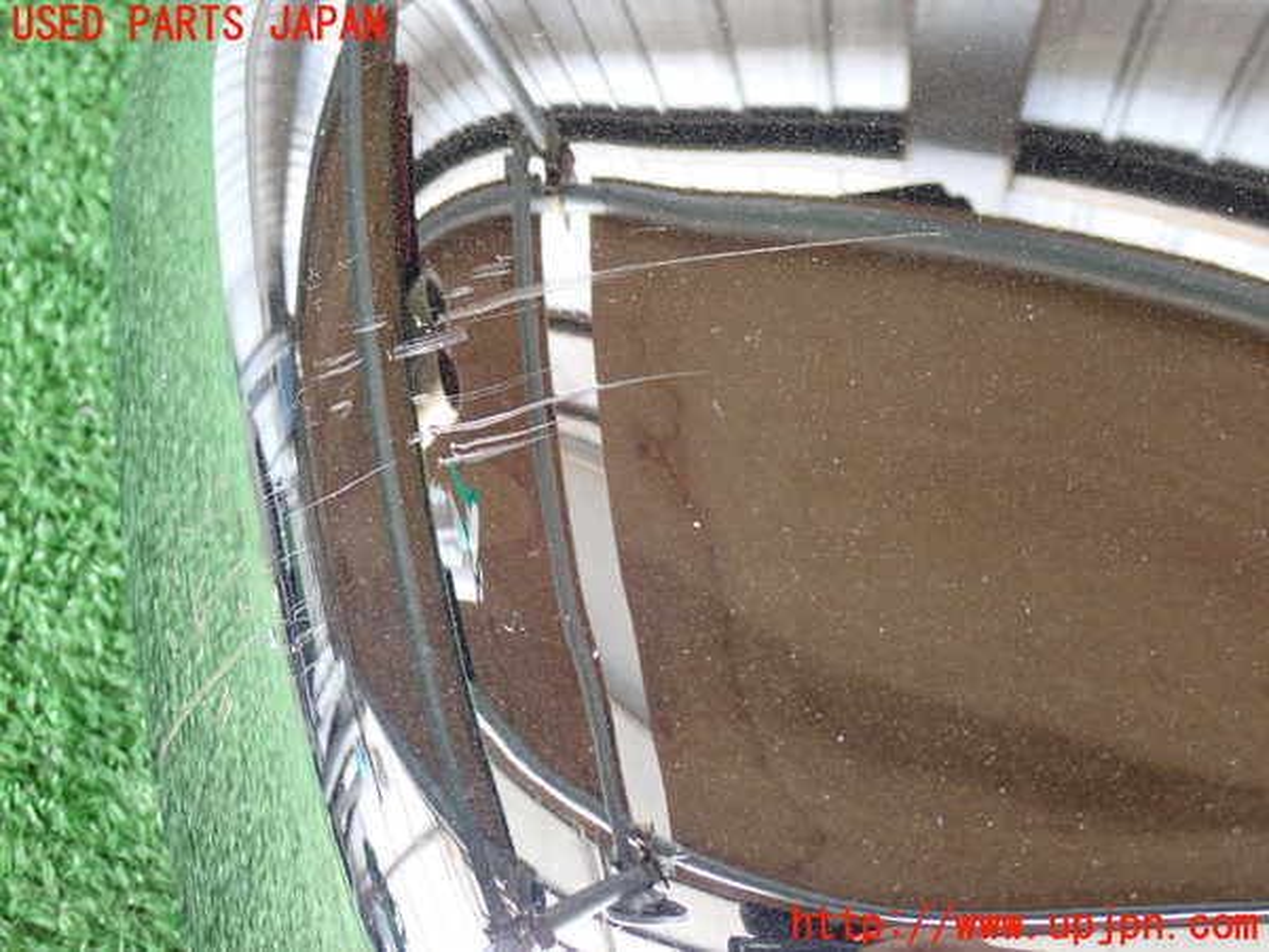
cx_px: 634
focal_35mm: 67
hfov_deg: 29.0
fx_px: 2456
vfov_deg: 21.9
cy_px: 476
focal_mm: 11.88
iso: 640
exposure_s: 1/60
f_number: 3.8
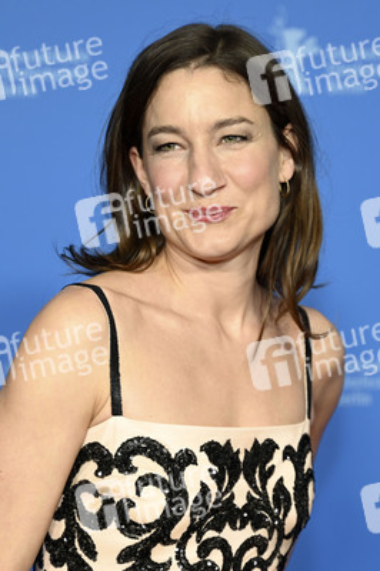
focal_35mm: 62
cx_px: 190
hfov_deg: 21.9
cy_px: 286
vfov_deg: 32.4
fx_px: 983
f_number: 2.8
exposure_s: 1/160
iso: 320
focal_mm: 62
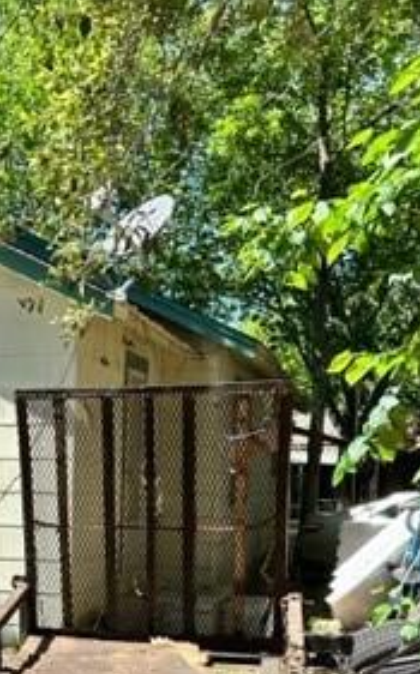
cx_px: -41
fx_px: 1065
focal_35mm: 58
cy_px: 573
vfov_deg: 33.7
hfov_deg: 21.2
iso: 80
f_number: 1.78
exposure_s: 1/1845
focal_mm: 6.86
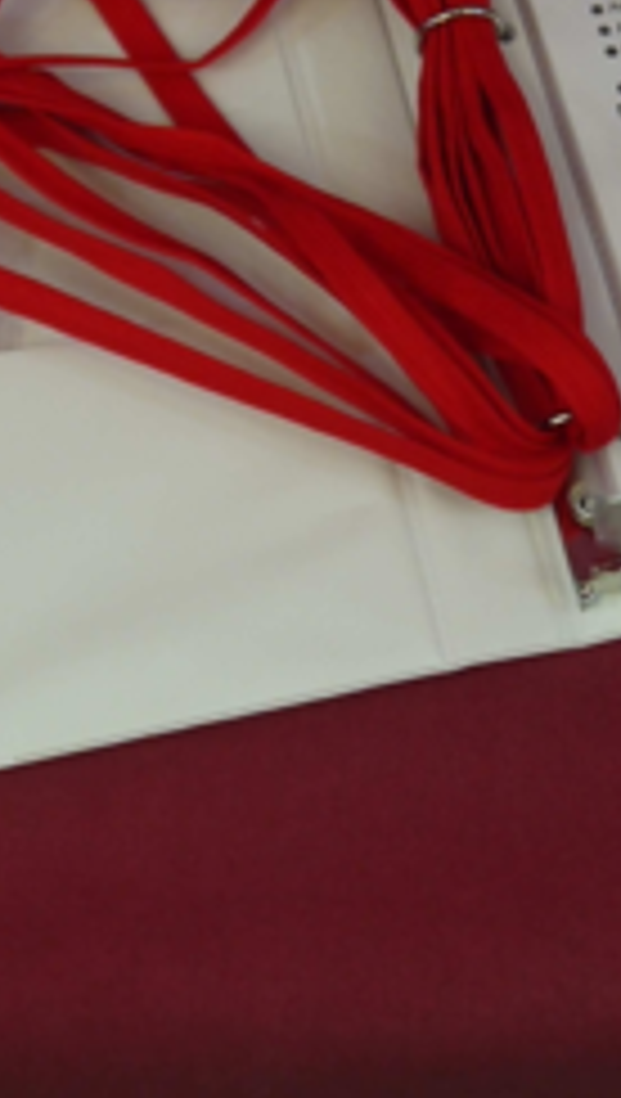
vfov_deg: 17.2
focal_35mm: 123
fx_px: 3586
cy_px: 104
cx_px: 382
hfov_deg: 9.9
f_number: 4.4
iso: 400
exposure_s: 1/60
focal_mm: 23
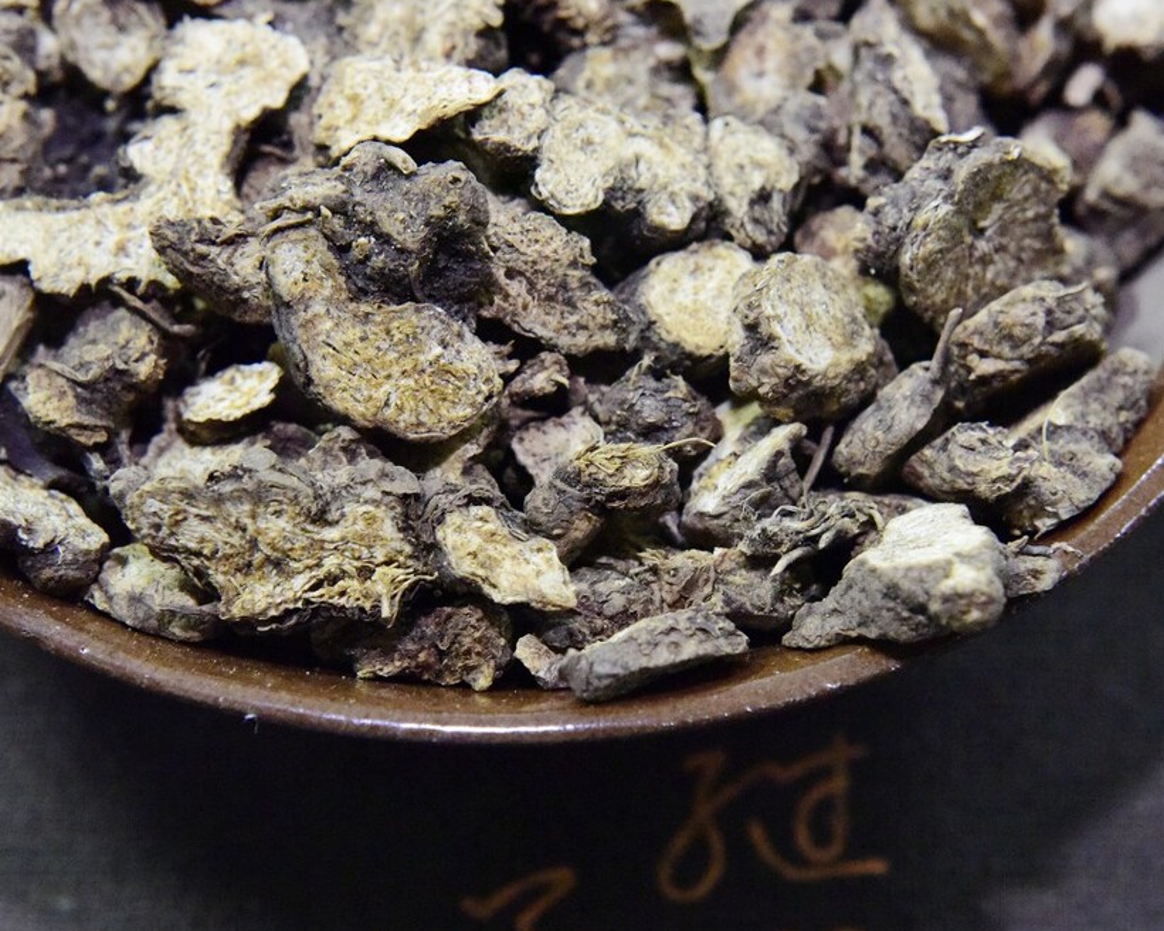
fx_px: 3308
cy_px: 519
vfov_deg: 16.0
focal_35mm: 96
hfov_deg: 20.0
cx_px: 578
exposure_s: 1/100
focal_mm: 70
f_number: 7.1
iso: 12800
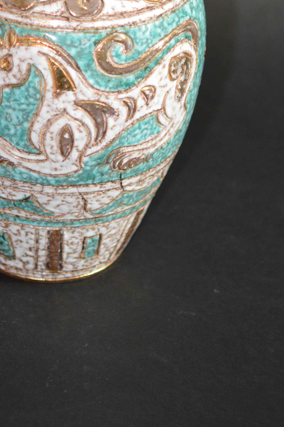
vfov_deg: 11.8
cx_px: 78
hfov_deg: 7.9
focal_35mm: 174
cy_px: 65
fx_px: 2063
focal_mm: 60
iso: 800
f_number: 2.8
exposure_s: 1/60
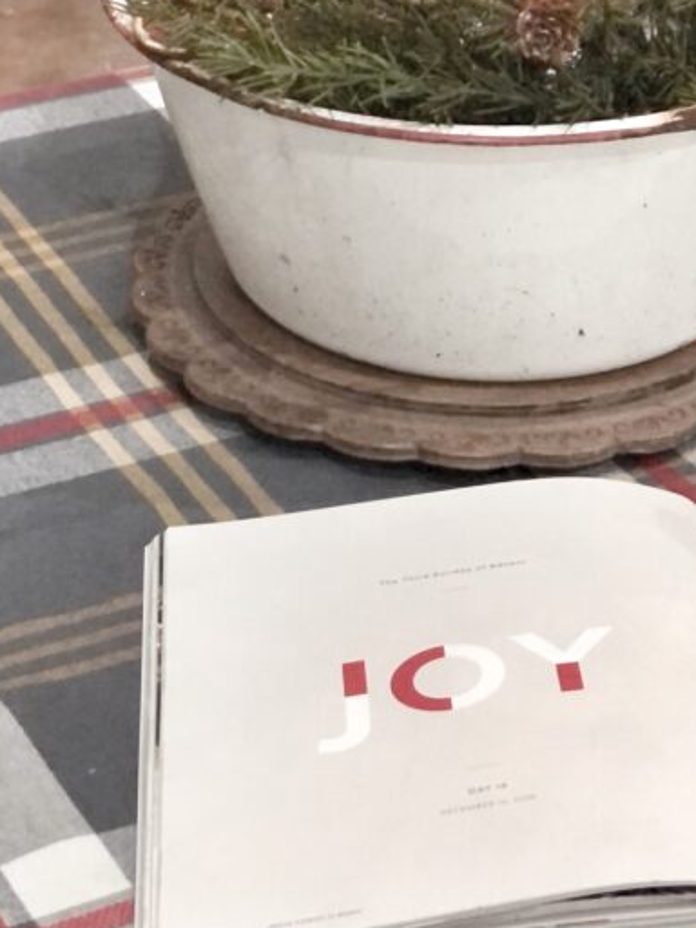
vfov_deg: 17.0
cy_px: 49
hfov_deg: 12.9
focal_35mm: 114
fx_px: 3056
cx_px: 662
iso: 640
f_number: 2.8
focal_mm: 6.6
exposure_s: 1/30
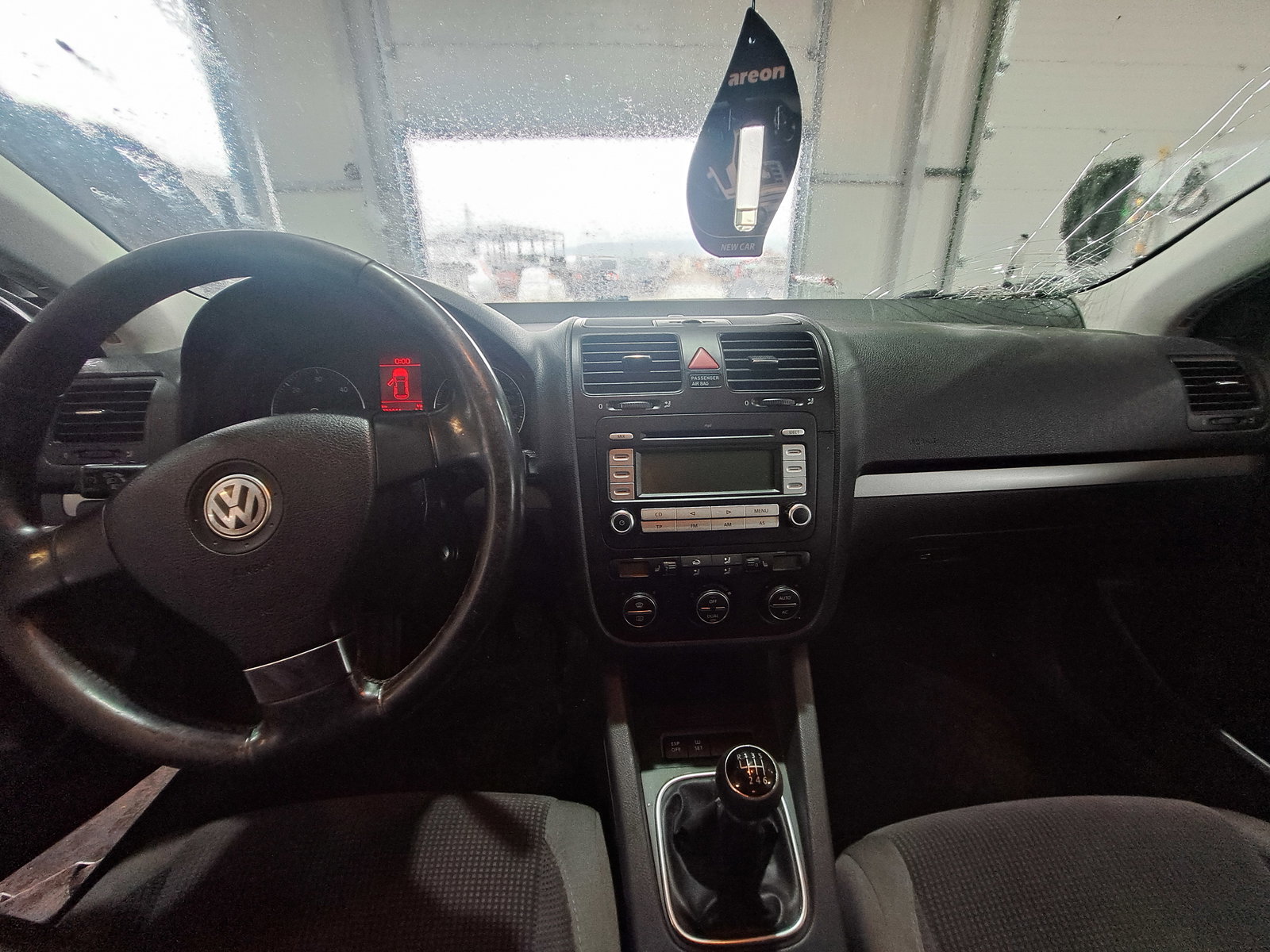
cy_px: 476
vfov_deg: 89.9
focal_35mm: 13
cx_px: 635
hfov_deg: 106.2
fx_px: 477
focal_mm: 1.74
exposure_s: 1/50
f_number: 2.2
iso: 160
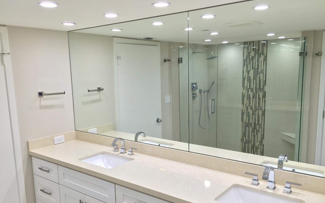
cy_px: 118
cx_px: 161
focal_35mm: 31
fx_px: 275
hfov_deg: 61.2
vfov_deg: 40.5
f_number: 2.2
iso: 40
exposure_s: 1/30
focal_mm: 4.15
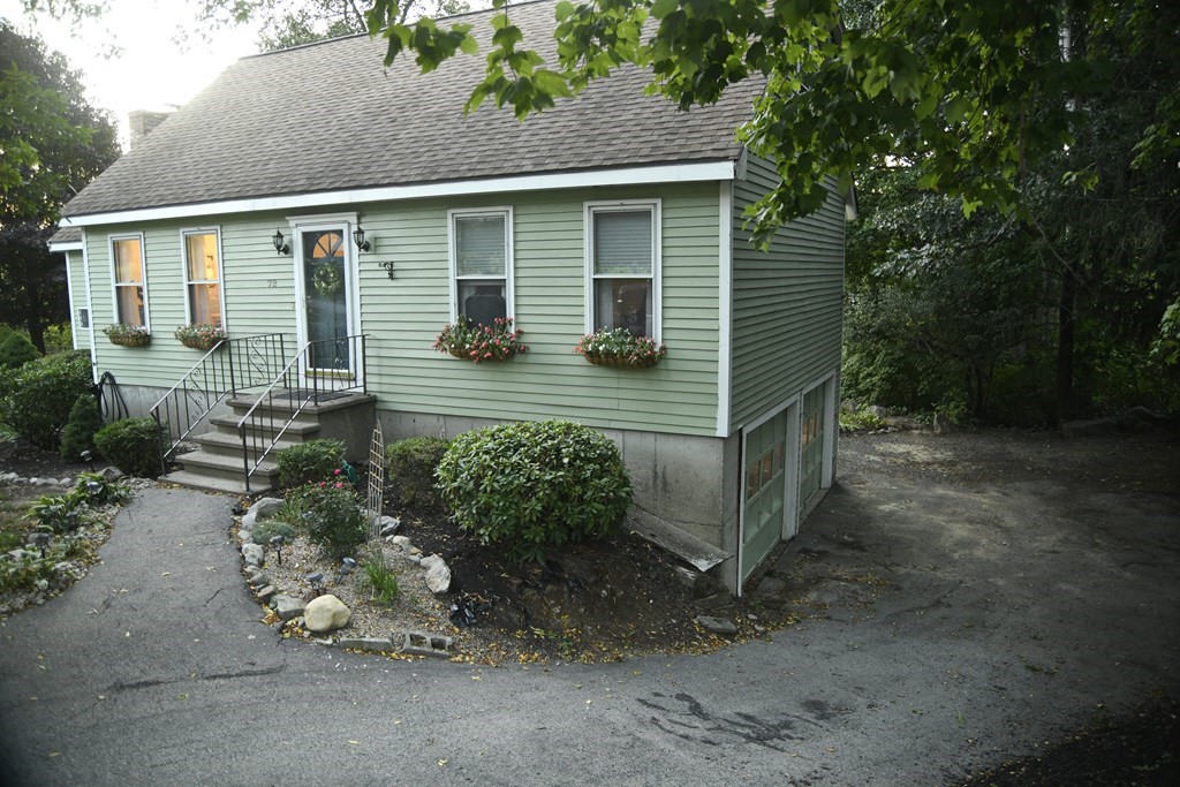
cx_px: 590
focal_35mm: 24
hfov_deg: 73.7
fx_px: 787
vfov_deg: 53.1
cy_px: 394
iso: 2000
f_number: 4
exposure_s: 1/60
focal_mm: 24
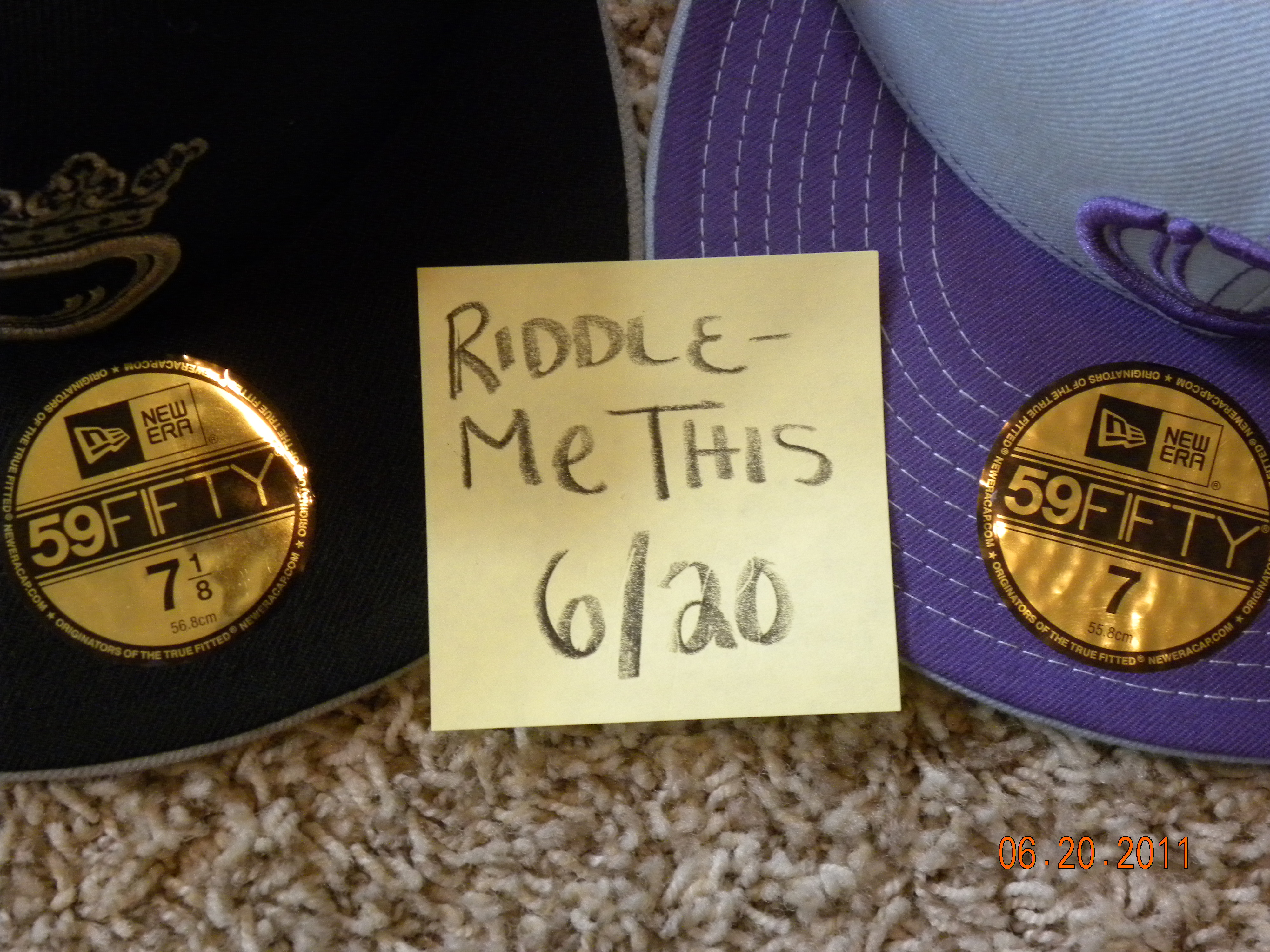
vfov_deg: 17.4
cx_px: 635
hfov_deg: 23.0
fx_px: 3119
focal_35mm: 85
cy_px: 476
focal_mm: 15.1
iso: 400
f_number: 4
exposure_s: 1/37.4
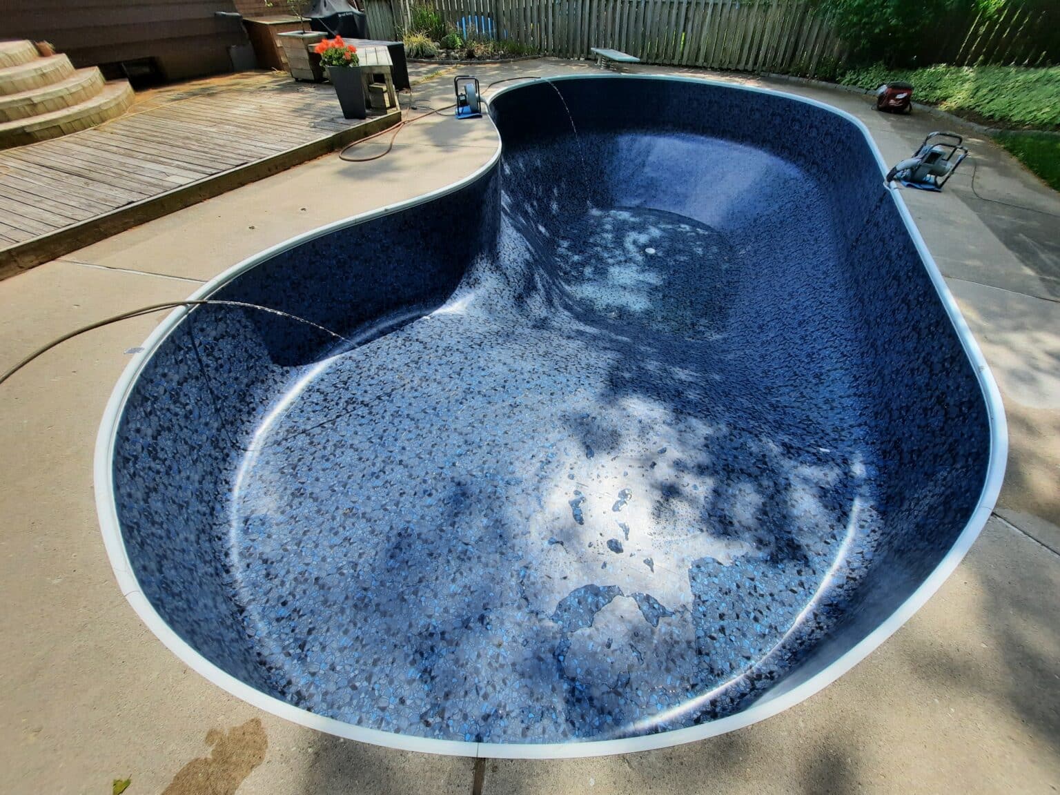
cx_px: 530
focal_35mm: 13
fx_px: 398
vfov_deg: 89.9
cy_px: 398
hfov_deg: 106.2
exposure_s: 1/1242
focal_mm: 1.74
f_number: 2.2
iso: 40
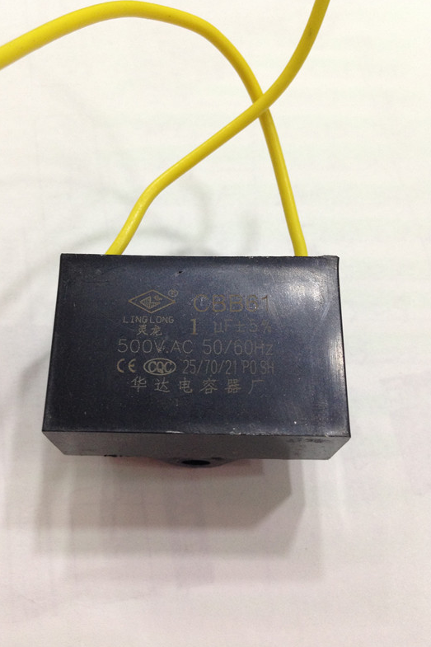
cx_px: 190
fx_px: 629
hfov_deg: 37.8
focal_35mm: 35
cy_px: 326
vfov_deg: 54.4
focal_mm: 4.12
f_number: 2.4
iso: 125
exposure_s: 1/20
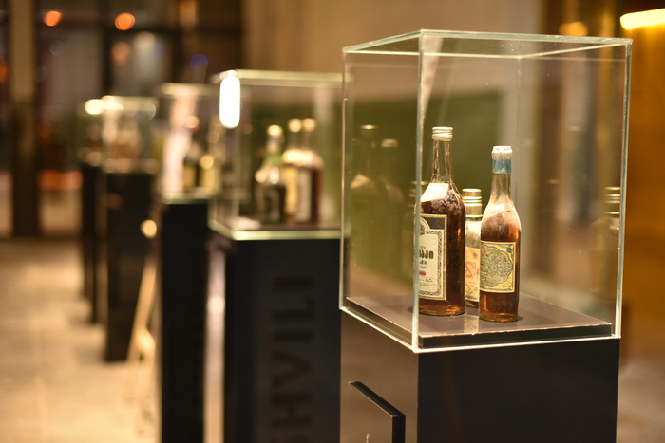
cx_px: 332
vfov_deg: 27.0
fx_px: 924
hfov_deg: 39.6
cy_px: 222
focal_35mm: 50
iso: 1600
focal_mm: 50
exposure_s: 1/80
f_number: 2
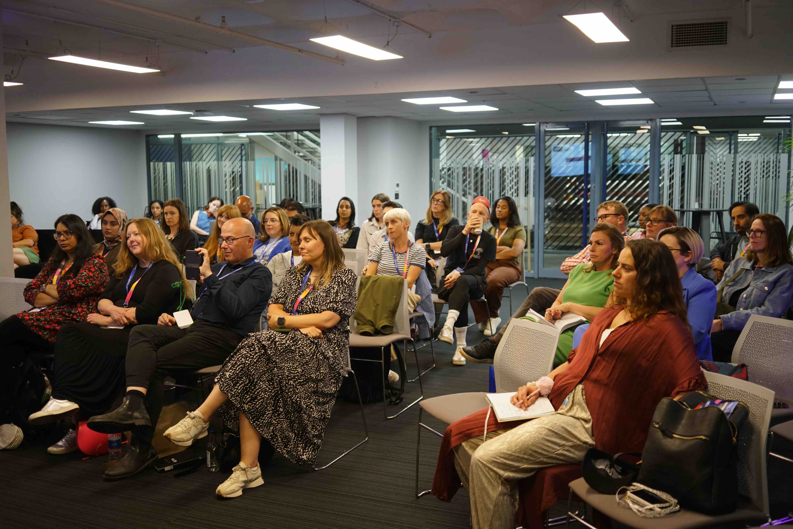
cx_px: 396
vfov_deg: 37.9
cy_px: 264
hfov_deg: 54.4
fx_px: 771
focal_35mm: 35
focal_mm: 35
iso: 1600
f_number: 2.8
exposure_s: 1/160
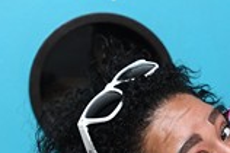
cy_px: 66
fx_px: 1002
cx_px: 258
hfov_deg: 12.8
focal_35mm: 157
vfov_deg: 8.7
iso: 800
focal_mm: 30
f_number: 4
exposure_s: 1/125
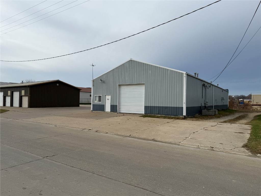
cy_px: 98
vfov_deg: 56.8
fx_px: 181
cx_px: 130
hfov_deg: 71.6
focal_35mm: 24
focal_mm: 6.76
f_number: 1.78
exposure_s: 1/4673
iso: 80
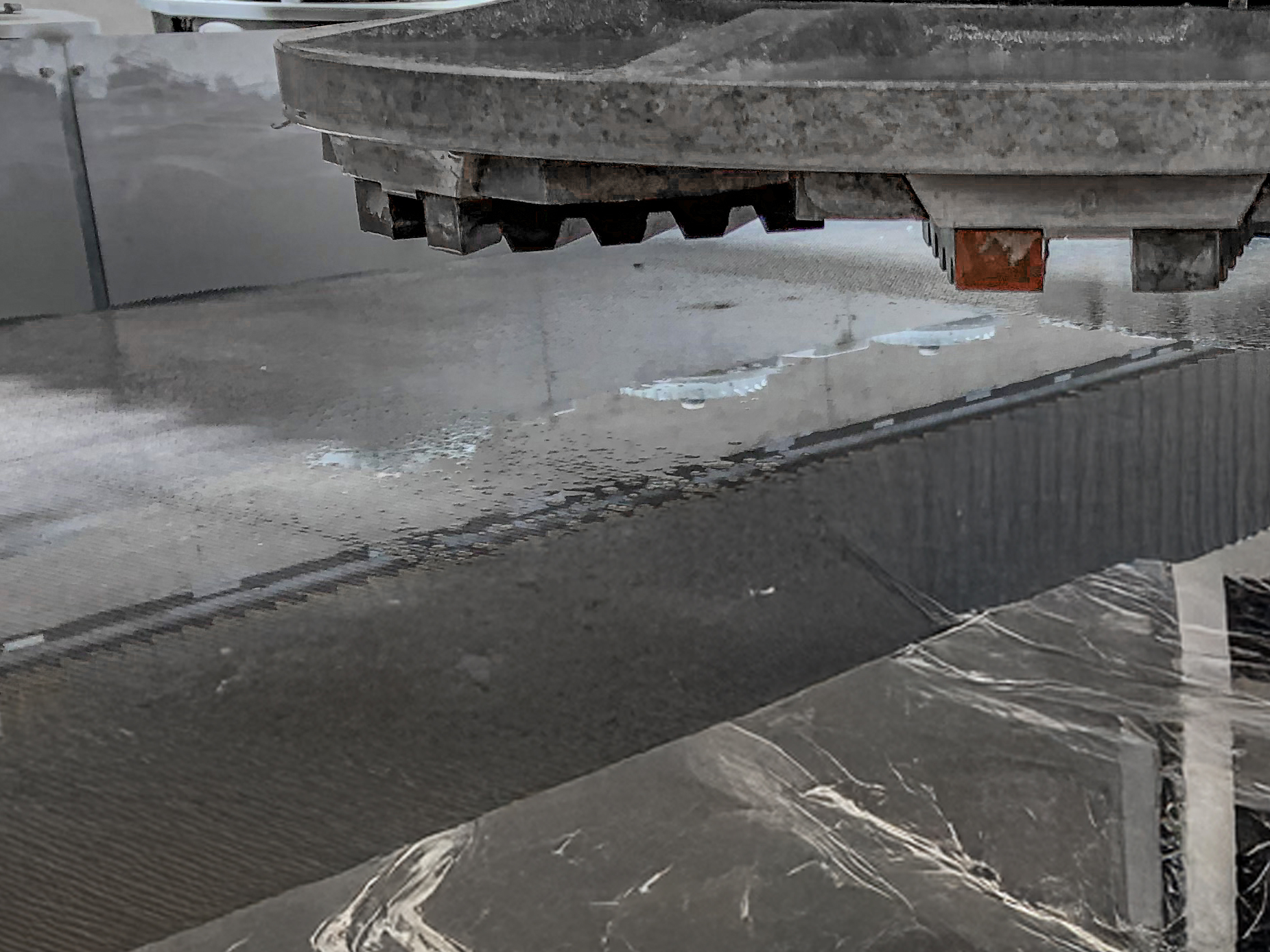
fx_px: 2238
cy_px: 787
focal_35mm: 61
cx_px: 1260
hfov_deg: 29.6
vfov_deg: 23.6
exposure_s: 1/120
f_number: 1.8
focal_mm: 3.99
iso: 64
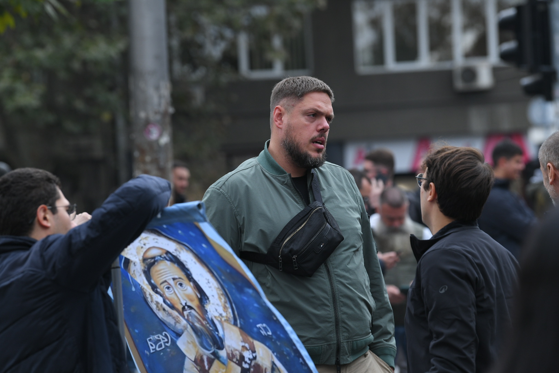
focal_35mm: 160
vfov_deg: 8.6
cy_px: 186
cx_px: 280
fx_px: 2484
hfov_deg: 12.8
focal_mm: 160
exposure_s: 1/500
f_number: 4.5
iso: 800
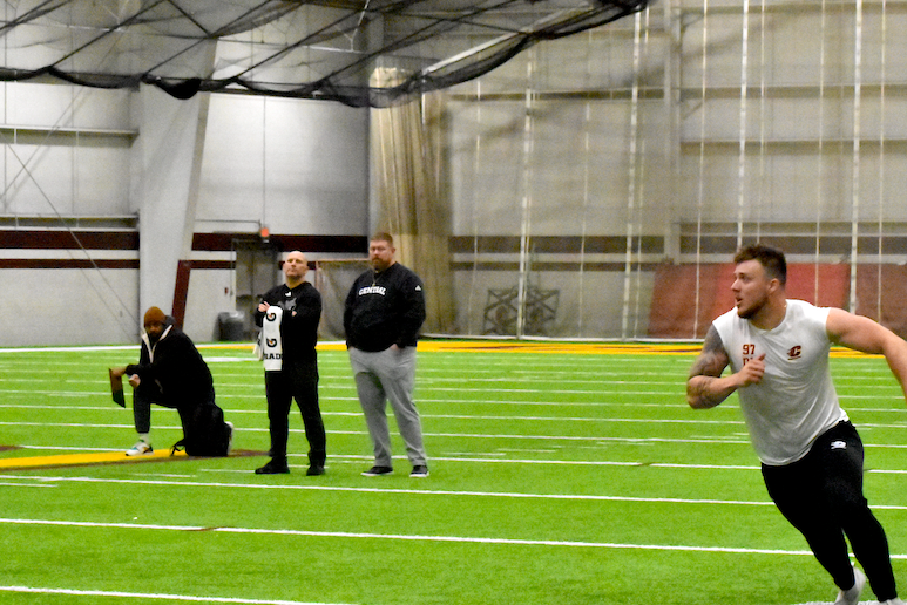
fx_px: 4108
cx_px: 588
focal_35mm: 163
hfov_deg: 12.6
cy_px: 409
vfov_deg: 8.4
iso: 16000
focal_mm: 70
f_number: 9
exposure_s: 1/200
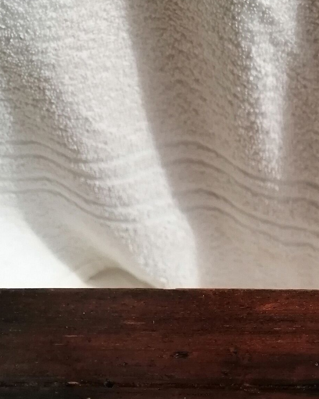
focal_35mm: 72
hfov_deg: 20.6
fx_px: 850
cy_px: 473
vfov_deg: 24.1
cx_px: 317
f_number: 1.8
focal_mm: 3.96
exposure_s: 1/794
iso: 160
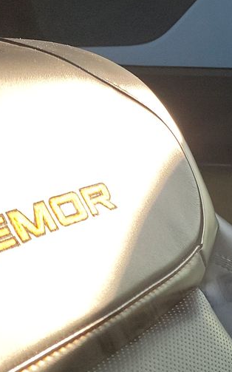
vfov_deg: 25.5
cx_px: 499
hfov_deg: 13.3
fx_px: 820
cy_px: 190
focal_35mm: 81
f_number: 1.8
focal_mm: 6.7
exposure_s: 1/119
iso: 90
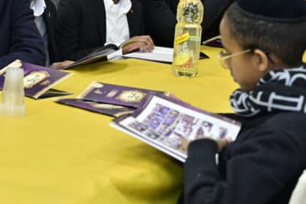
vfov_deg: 12.1
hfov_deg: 18.0
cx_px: 38
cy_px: 23
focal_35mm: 112
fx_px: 952
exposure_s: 1/200
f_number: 4
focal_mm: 45
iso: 500
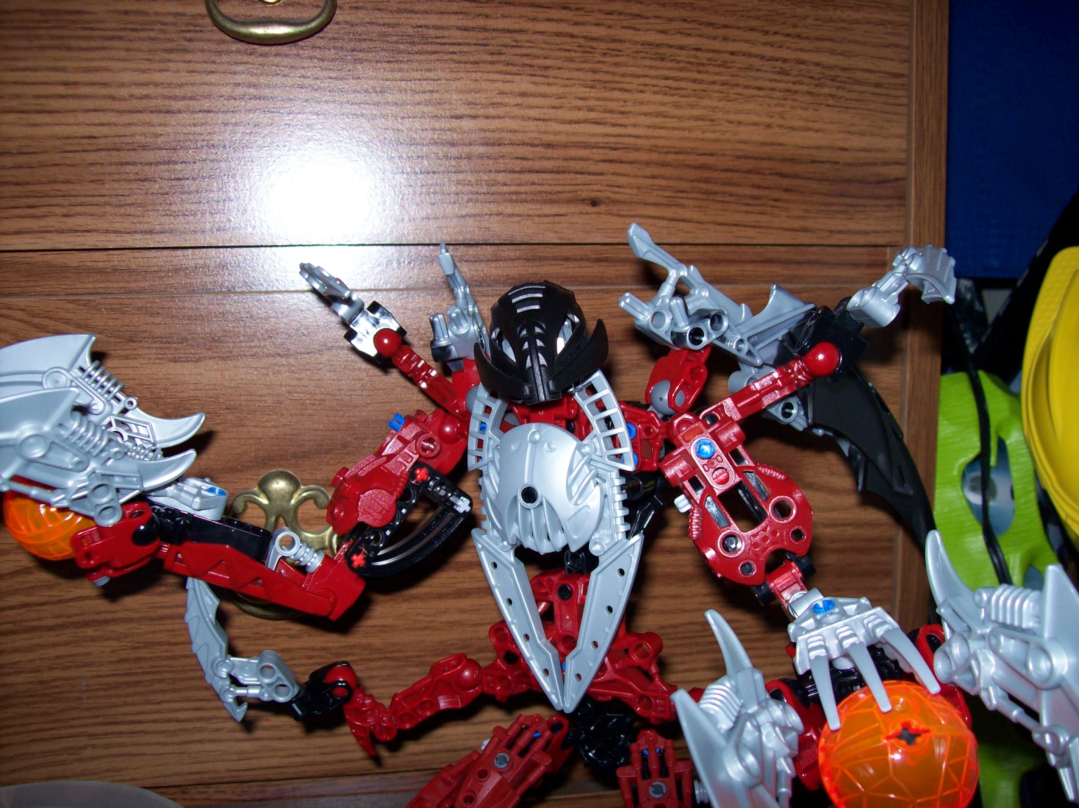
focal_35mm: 36
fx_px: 1122
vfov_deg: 39.6
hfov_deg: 51.4
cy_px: 404
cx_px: 540
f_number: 2.7
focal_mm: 6
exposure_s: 1/64
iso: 80
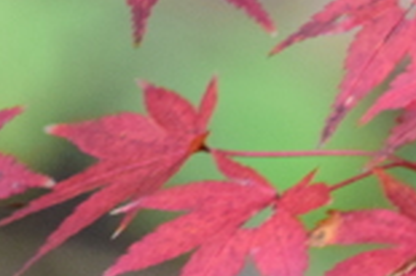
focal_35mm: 1987
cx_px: 1103
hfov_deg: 1.0
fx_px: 22936
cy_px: 442
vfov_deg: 0.7
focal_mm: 200
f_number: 5.6
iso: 1600
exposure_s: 1/125
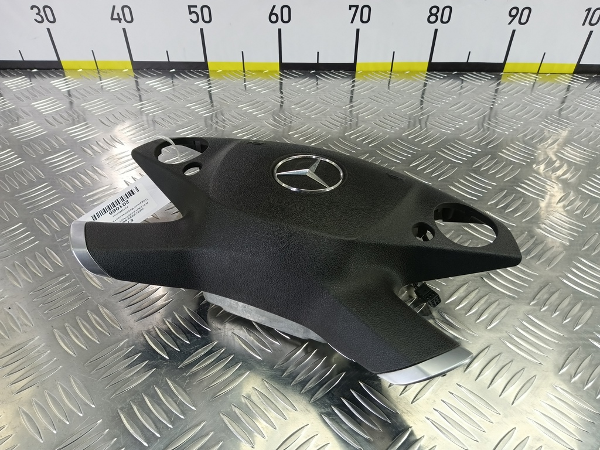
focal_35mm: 23
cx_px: 300
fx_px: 399
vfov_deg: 58.9
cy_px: 225
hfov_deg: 73.9
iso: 129
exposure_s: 1/50
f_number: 1.6
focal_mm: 4.11
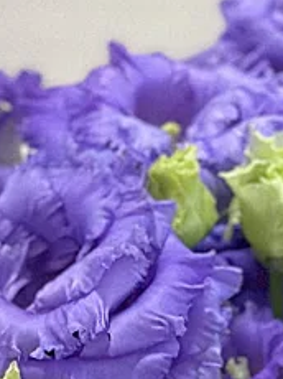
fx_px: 3287
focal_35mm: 301
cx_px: 382
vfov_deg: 6.5
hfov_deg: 4.9
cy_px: 671
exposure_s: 1/60
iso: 320
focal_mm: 6.86
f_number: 1.78
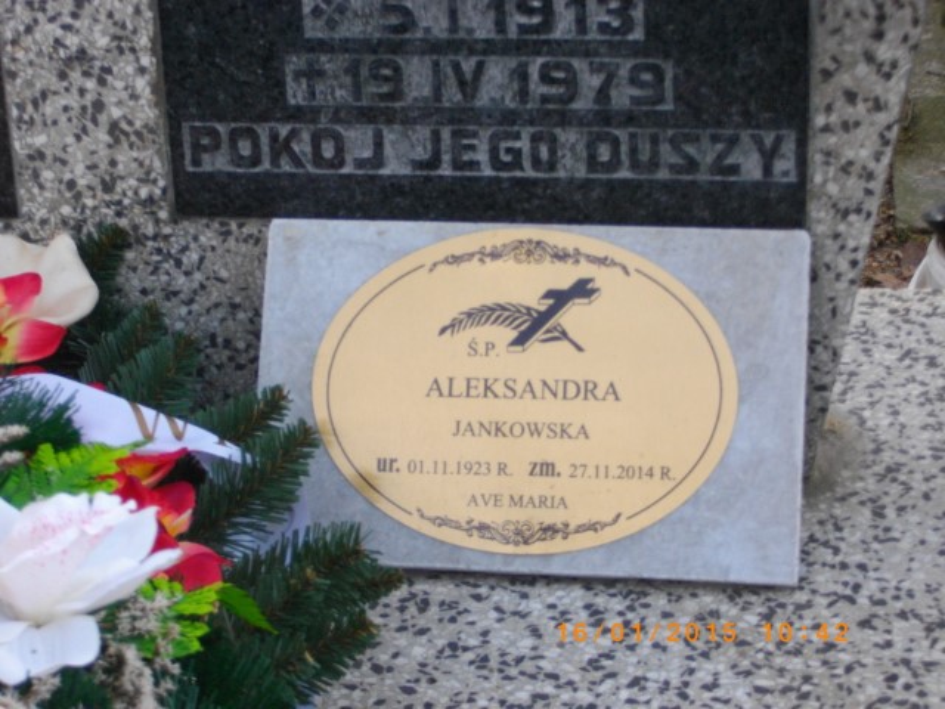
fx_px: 2621
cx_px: 472
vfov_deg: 15.4
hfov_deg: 20.4
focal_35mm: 96
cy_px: 354
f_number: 5.2
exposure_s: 1/100
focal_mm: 17.1
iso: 246
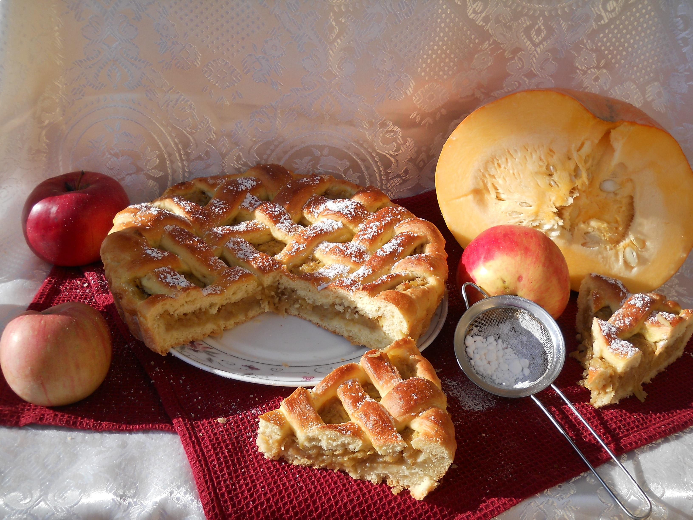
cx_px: 346
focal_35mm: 41
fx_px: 821
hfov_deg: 45.8
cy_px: 260
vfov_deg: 35.1
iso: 80
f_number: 5.5
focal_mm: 6.72
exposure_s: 1/320
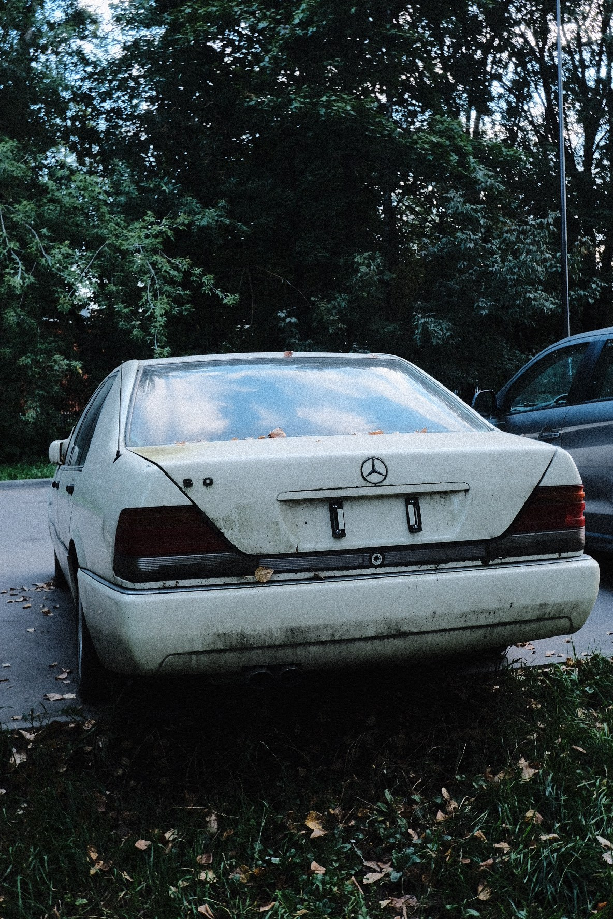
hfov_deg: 32.6
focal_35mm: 41
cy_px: 460
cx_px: 306
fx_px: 1047
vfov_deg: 47.4
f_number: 8
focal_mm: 27.1
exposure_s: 1/15
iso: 400
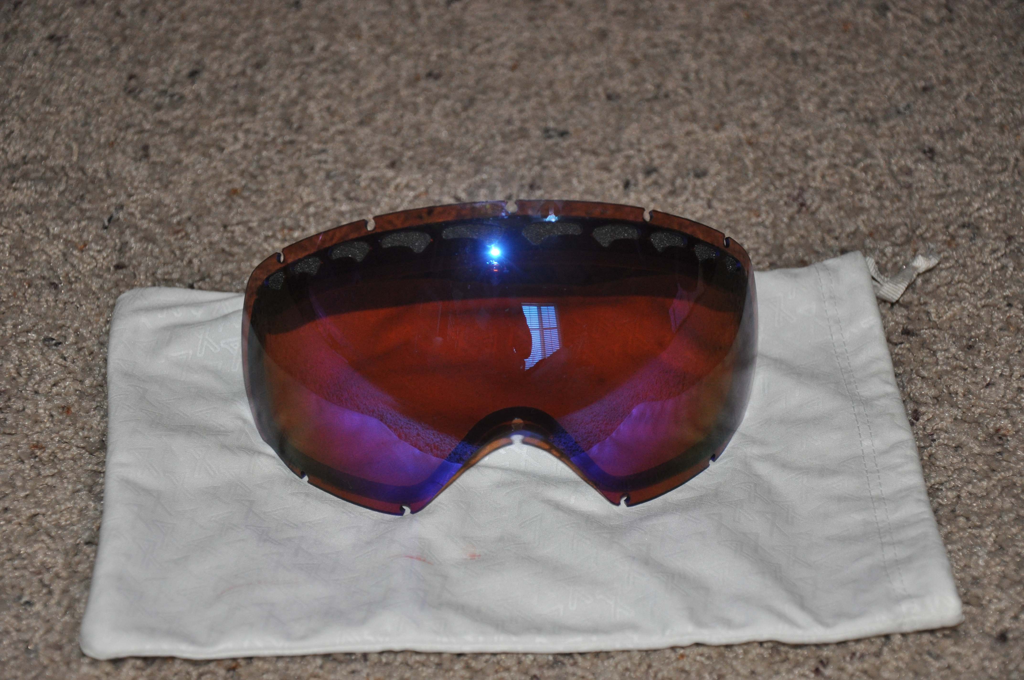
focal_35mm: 99
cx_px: 512
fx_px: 2813
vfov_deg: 13.8
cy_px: 340
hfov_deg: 20.6
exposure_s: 1/60
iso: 800
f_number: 5.3
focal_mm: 66
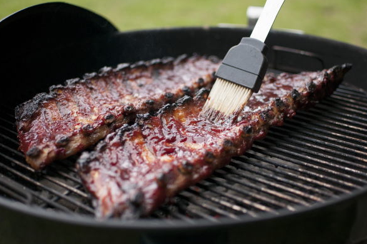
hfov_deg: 37.2
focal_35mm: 54
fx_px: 545
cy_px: 122
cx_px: 184
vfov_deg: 25.3
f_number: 1.8
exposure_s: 1/1000
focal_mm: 35
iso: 400
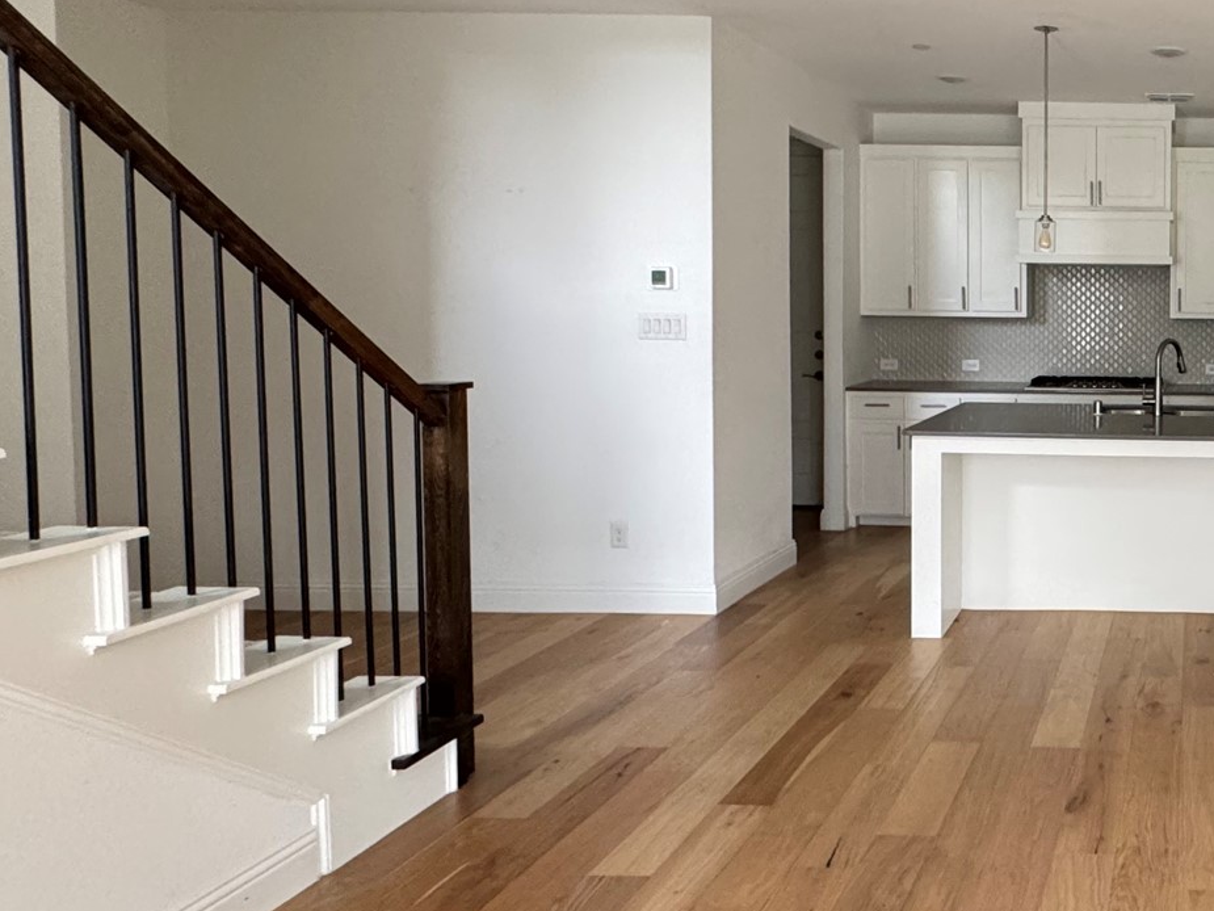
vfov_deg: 45.1
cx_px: 1186
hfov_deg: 48.9
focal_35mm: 31
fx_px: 1087
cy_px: 353
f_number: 2.2
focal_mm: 2.22
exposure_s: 1/60
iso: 500
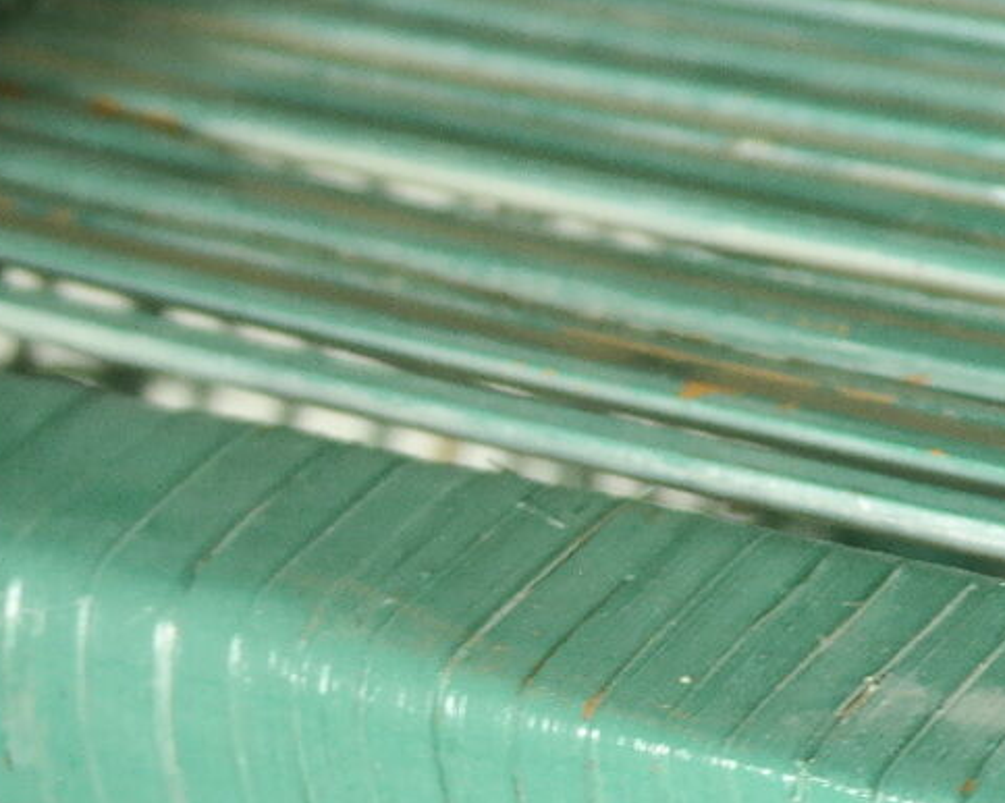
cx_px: 1497
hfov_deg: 12.7
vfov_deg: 10.7
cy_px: 309
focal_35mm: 144
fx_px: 4282
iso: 800
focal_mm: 28
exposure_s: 1/30
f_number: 5.6
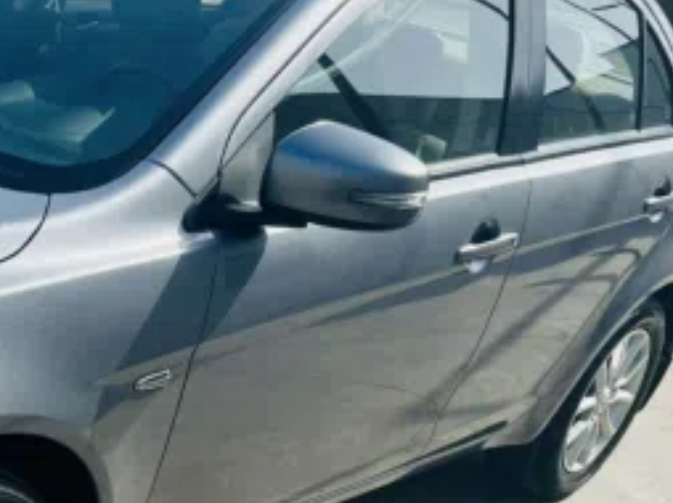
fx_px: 1224
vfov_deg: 22.5
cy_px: 477
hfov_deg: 28.4
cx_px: -40
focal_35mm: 63
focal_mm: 5.1
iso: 32
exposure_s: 1/3788
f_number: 1.6
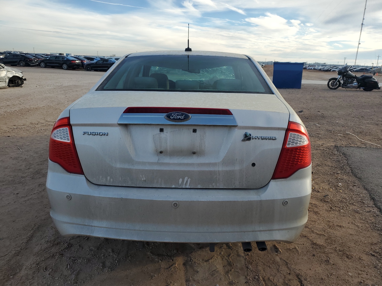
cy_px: 143
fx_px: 287
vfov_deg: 53.1
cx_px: 191
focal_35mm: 26
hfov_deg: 67.3
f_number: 1.5
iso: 50
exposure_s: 1/1429
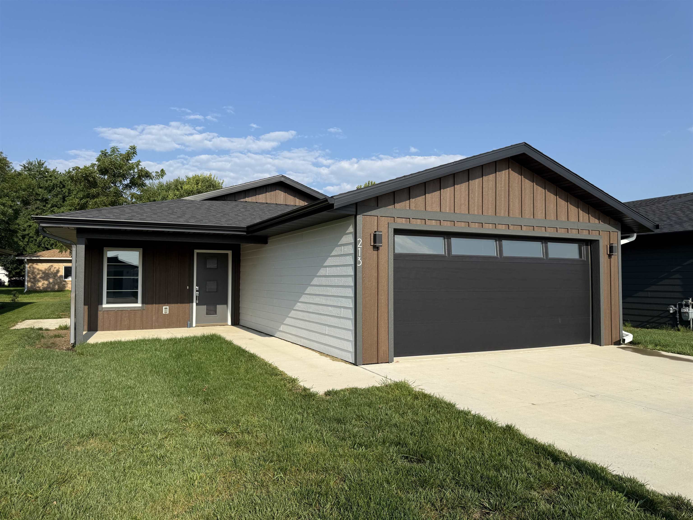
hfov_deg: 71.6
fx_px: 480
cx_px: 346
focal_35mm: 24
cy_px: 260
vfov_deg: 56.8
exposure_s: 1/4673
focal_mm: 6.76
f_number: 1.78
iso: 80
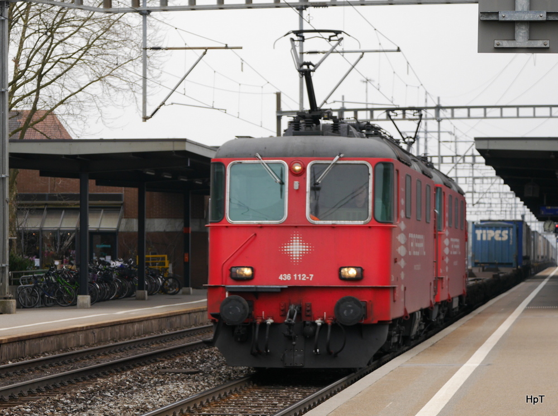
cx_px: 279
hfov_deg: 15.2
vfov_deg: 11.4
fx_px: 2092
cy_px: 208
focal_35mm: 130
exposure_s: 1/250
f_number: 5
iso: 160
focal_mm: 65
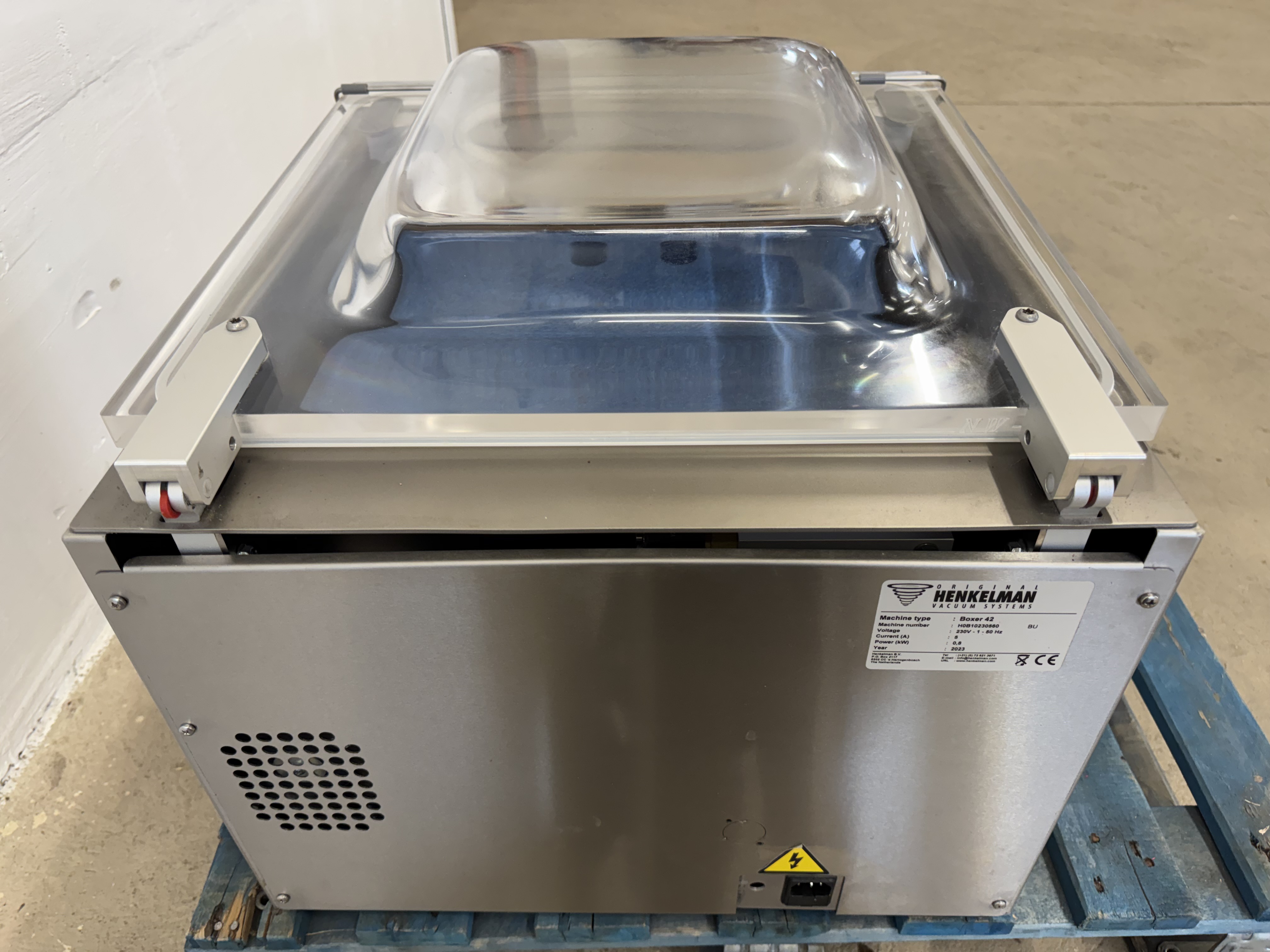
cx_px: 635
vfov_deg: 56.8
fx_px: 881
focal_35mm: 24
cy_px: 476
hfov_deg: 71.6
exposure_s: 1/100
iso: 200
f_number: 1.78
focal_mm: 6.76
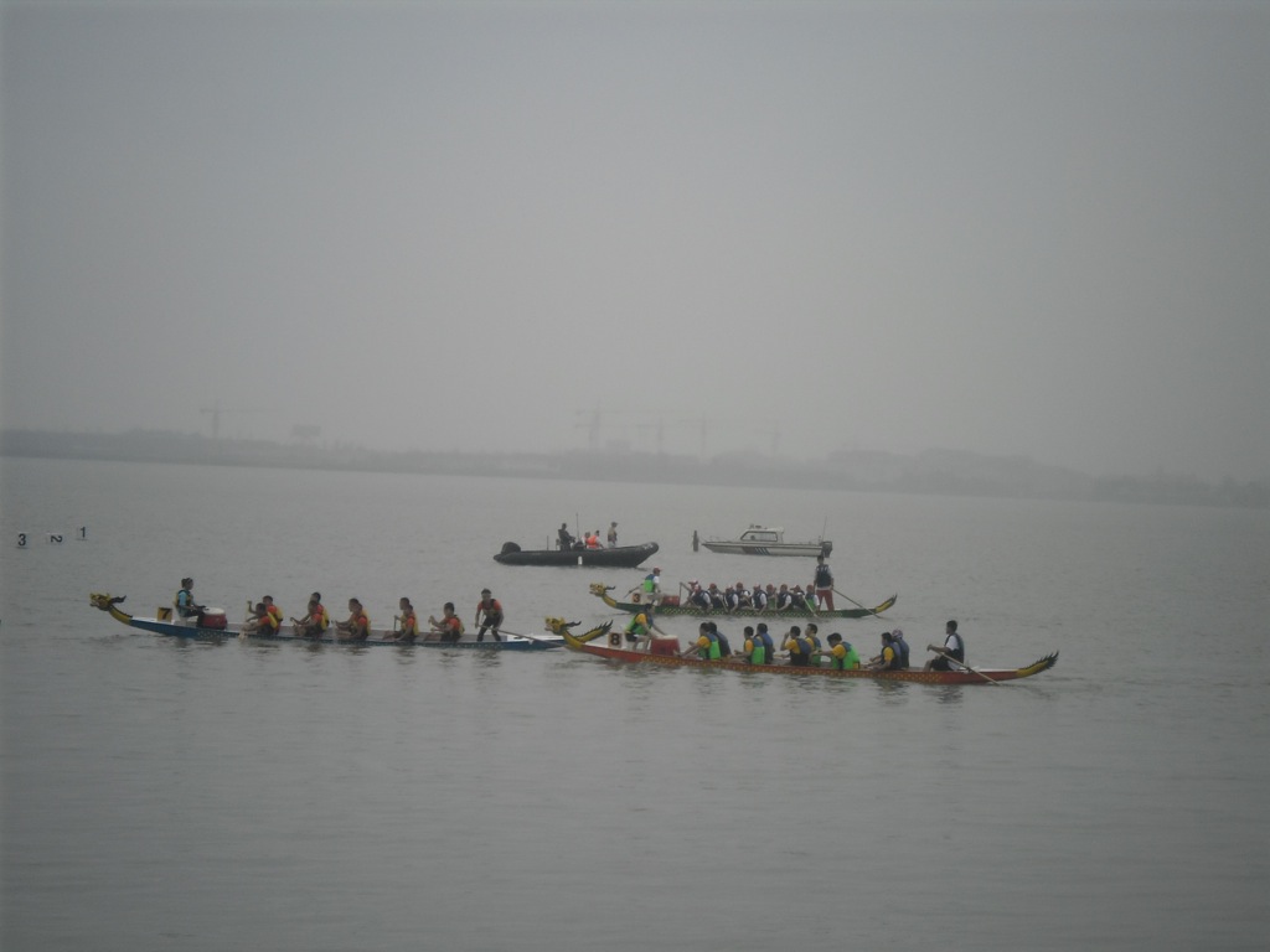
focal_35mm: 108
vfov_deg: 13.7
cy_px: 476
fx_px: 3962
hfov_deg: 18.2
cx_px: 635
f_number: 6.5
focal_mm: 19.2
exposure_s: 1/103
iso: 80
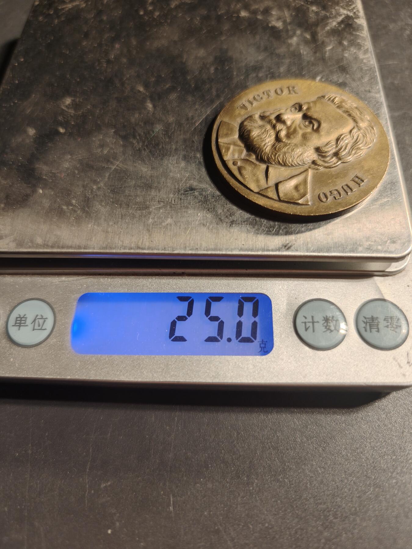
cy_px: 274
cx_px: 206
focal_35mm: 23
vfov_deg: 73.9
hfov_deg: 58.9
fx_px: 365
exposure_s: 1/200
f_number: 1.6
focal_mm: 6.06
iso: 160
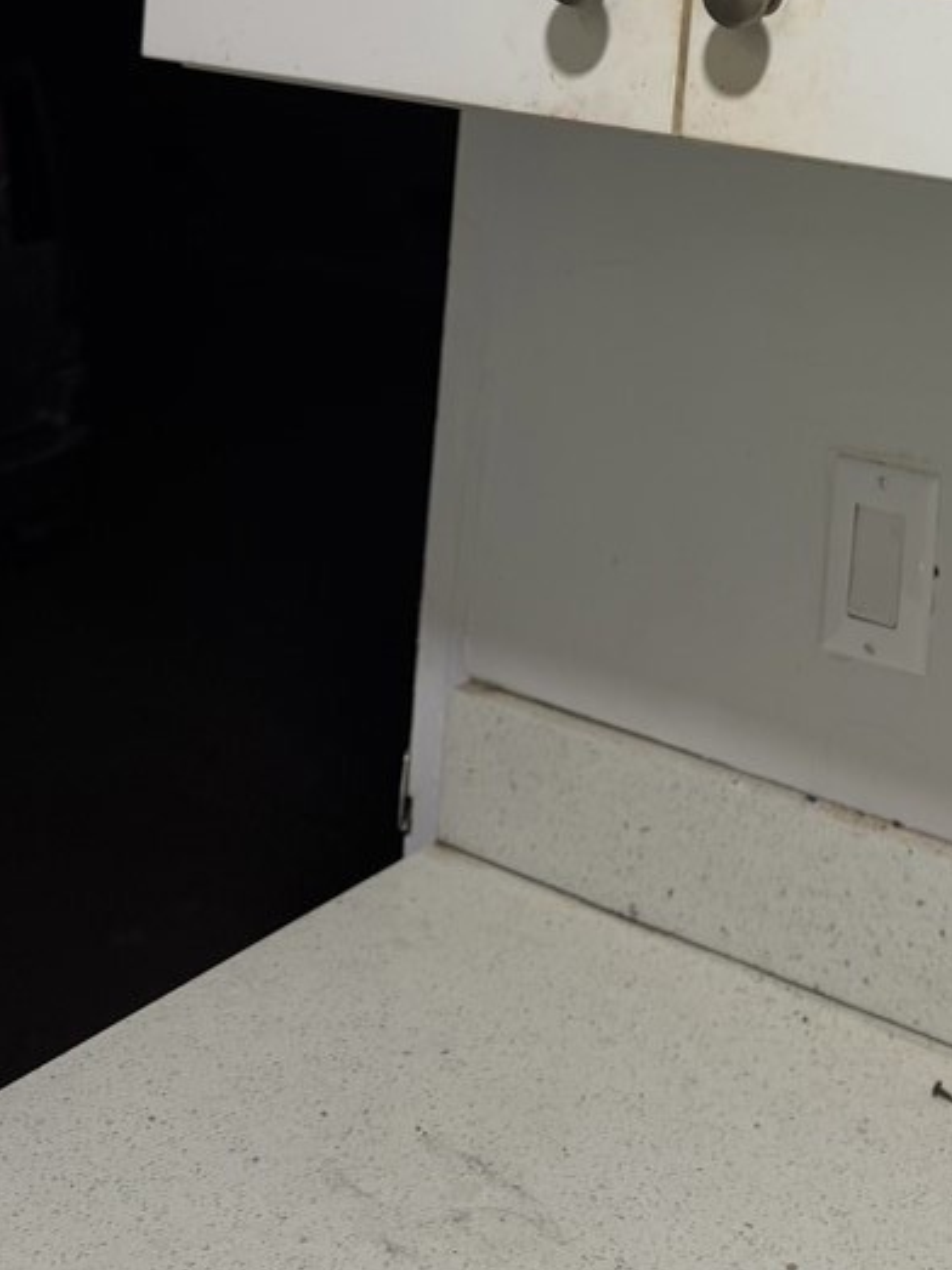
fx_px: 1724
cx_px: 886
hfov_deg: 29.4
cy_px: 95
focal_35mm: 47
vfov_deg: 37.4
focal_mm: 6.76
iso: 125
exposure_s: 1/60
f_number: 1.78
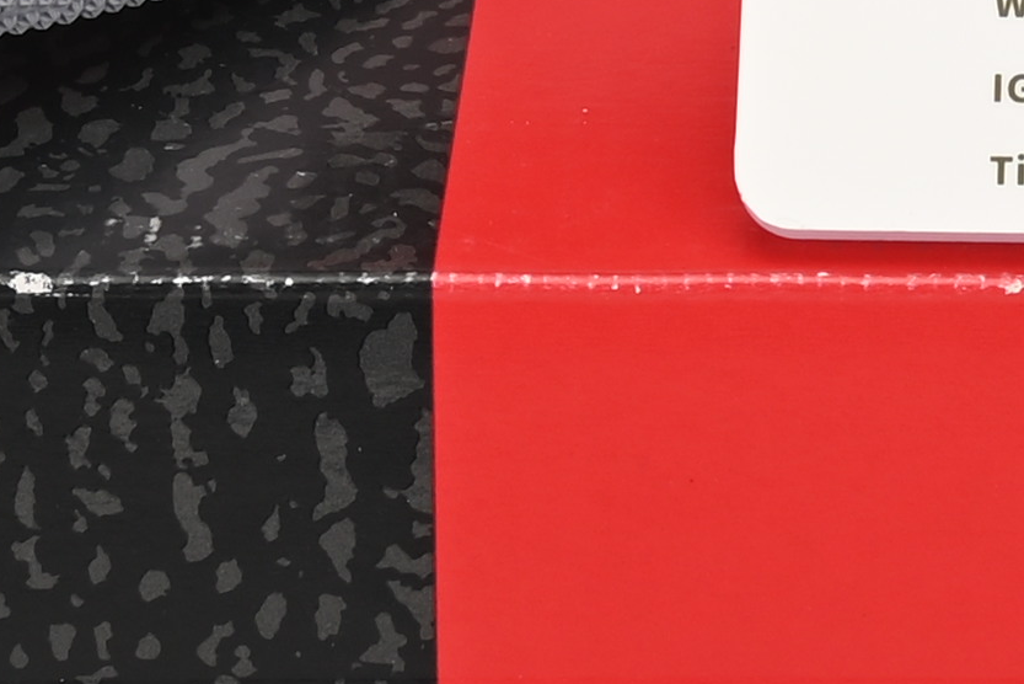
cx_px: 1379
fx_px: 9247
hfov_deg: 6.3
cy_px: -816
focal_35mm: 325
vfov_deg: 4.2
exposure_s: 1/200
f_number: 11
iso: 100
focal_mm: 45
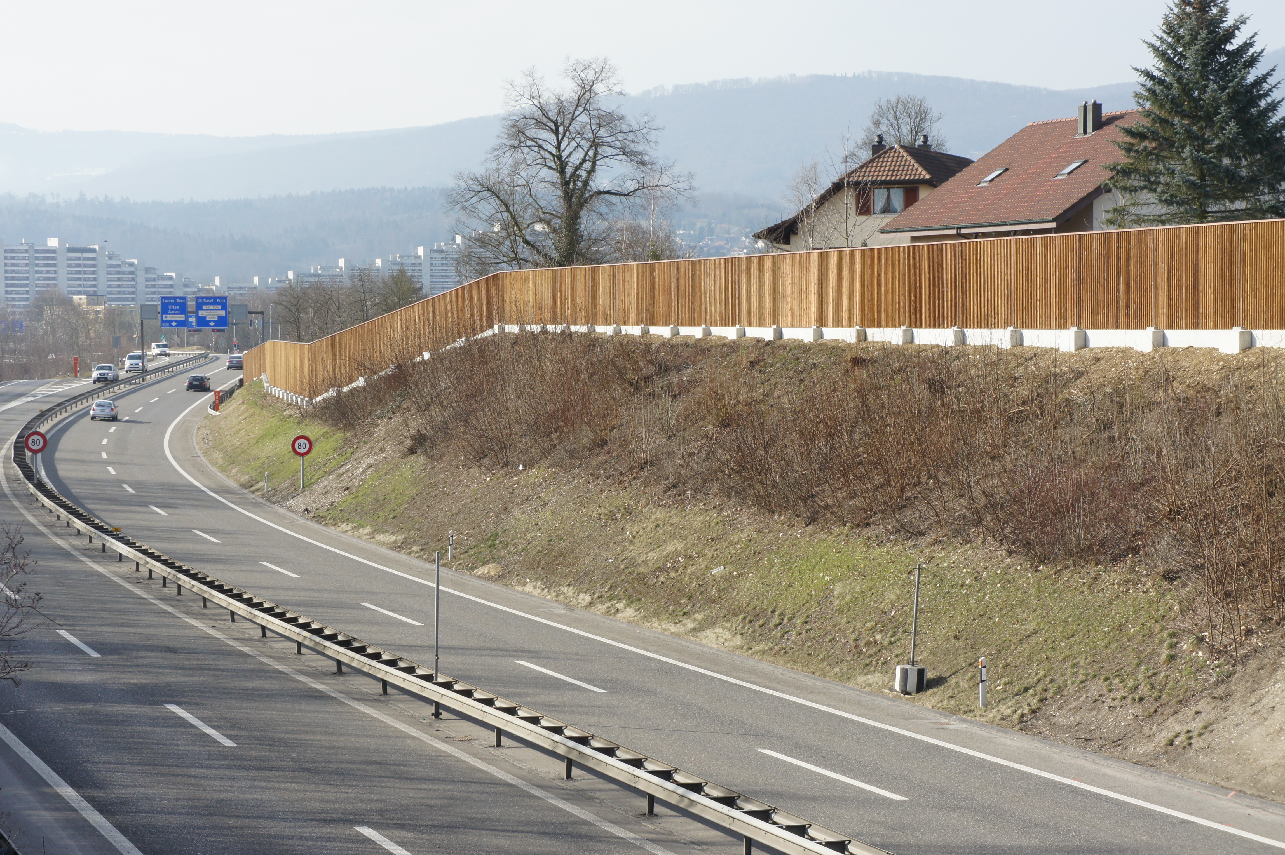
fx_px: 2943
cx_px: 642
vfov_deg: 16.5
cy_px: 428
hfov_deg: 24.6
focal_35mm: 82
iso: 200
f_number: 11
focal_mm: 55
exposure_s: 1/125
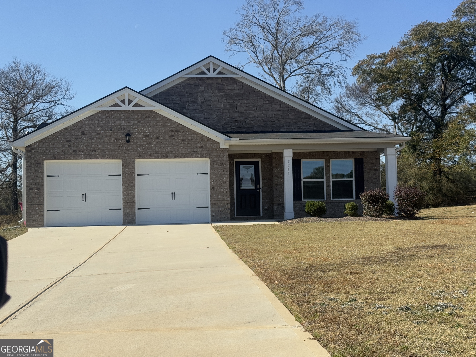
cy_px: 178
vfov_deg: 30.3
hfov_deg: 39.7
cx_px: 238
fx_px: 660
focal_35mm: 48
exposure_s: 1/4975
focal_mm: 6.76
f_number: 1.78
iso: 64
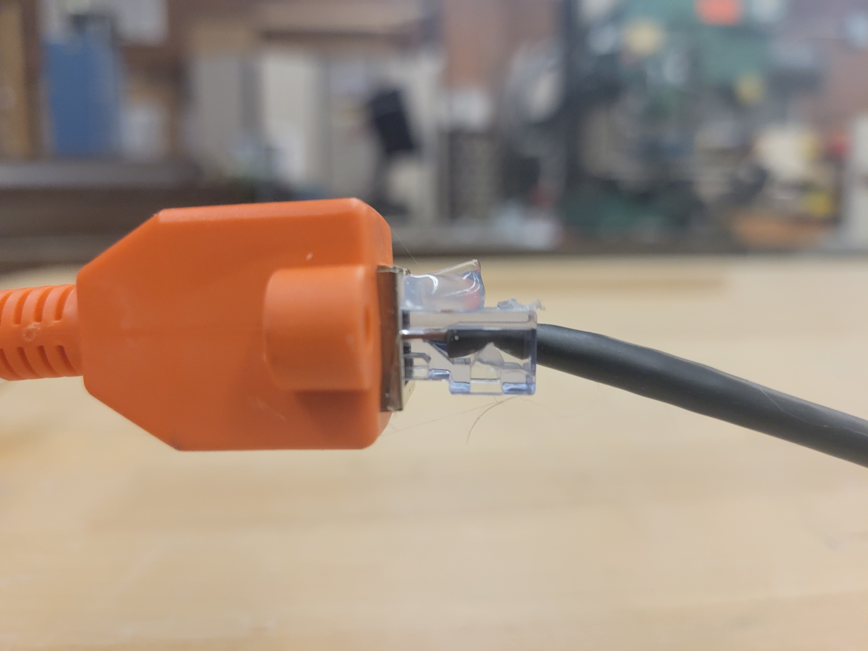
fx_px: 652
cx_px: 434
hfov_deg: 67.3
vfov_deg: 53.1
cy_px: 326
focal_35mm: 26
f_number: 1.8
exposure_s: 1/120
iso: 250
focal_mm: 5.4
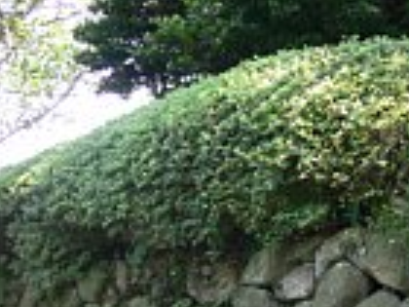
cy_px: 249
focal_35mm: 100
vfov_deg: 14.7
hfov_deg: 19.6
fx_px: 1182
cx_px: 242
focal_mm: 7.4
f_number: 2.8
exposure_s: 1/50
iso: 80
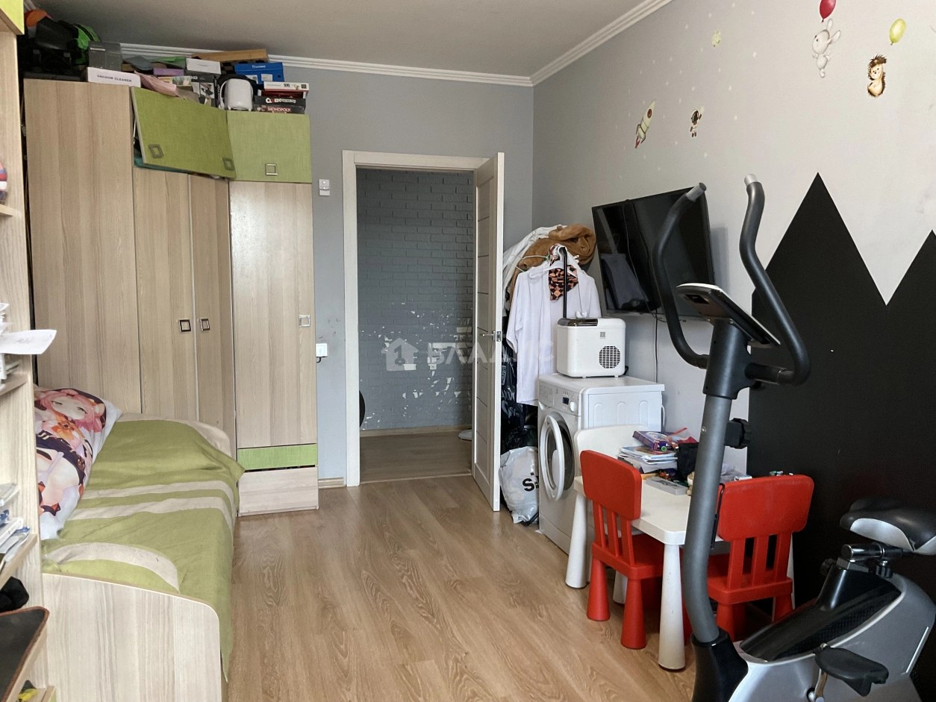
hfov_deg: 61.7
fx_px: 784
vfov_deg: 48.2
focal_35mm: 29
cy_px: 351
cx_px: 468
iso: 160
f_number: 1.8
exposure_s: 1/50
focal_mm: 3
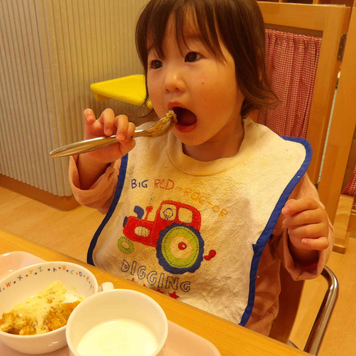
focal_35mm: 32
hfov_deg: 51.0
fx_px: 372
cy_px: 179
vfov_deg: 51.1
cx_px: 162
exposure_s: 1/50
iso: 100
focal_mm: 4.9
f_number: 3
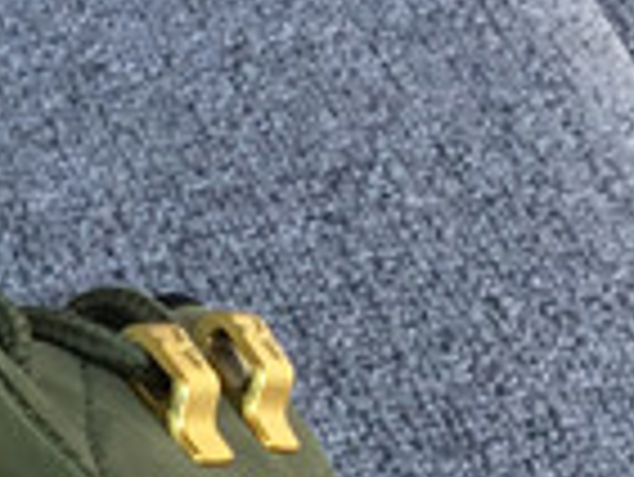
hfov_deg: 10.2
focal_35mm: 176
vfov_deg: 8.3
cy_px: 711
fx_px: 3226
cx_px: -710
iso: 25
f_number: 2.4
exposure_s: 1/509
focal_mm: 3.3
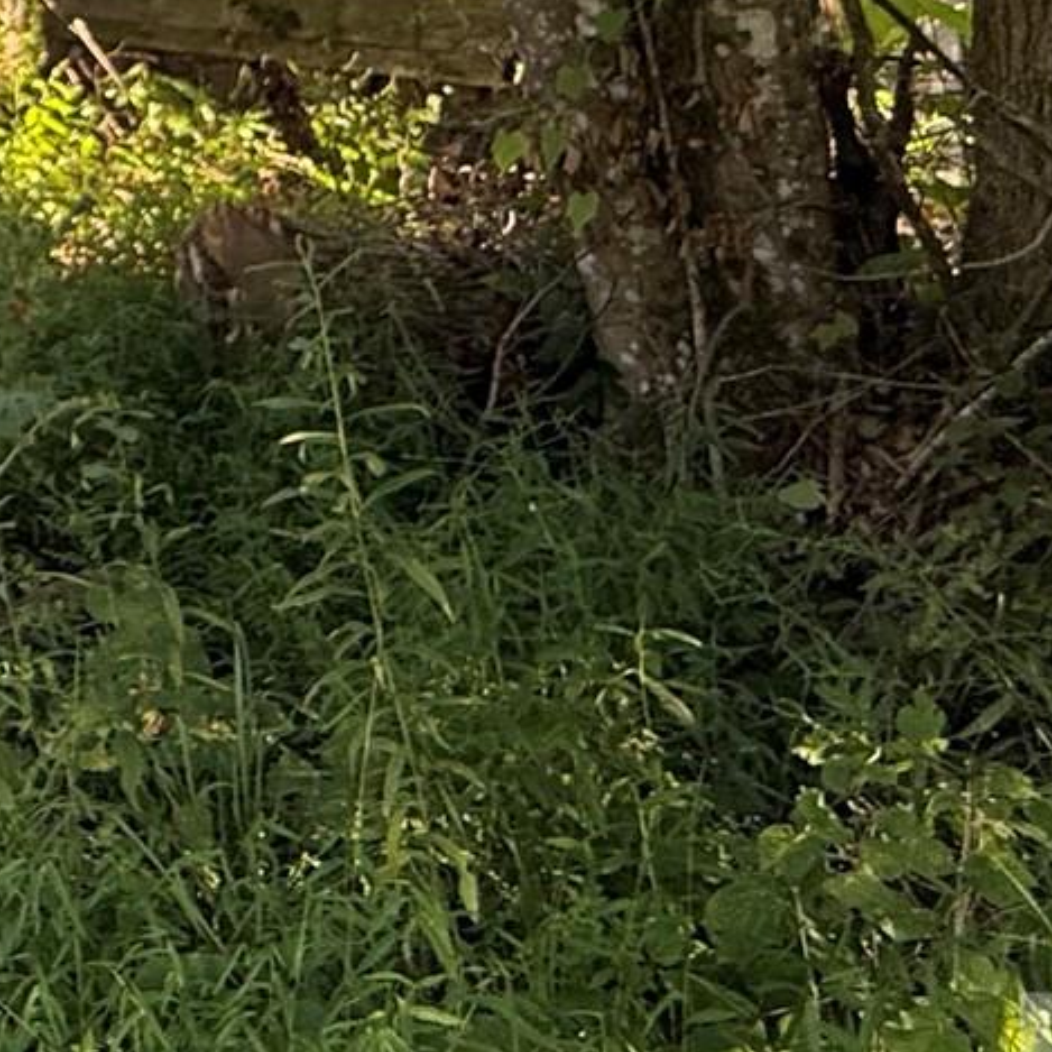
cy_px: -310
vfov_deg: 26.8
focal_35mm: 54
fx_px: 1857
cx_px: -538
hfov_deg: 24.4
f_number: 2.2
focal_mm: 2.22
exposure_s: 1/99
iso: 64
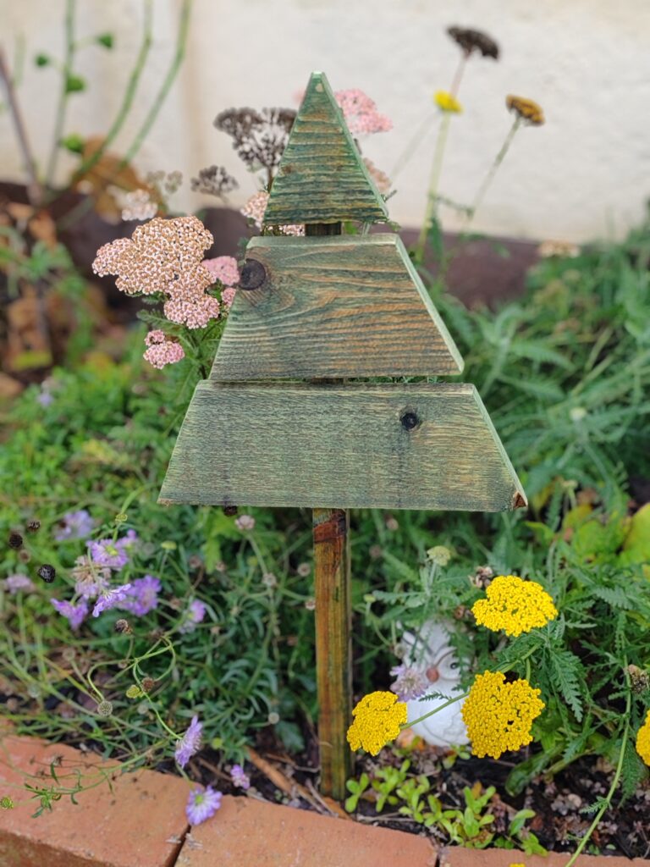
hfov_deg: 27.0
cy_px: 434
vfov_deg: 35.5
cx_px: 325
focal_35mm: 54
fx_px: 1352
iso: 50
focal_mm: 6.12
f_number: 2.4
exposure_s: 1/100
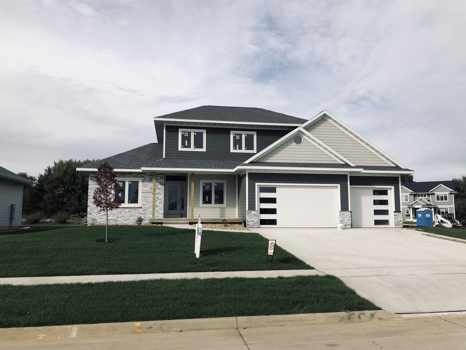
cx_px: 233
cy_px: 175
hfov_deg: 63.4
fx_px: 377
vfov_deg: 49.7
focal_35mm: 28
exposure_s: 1/2525
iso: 20
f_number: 1.8
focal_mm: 4
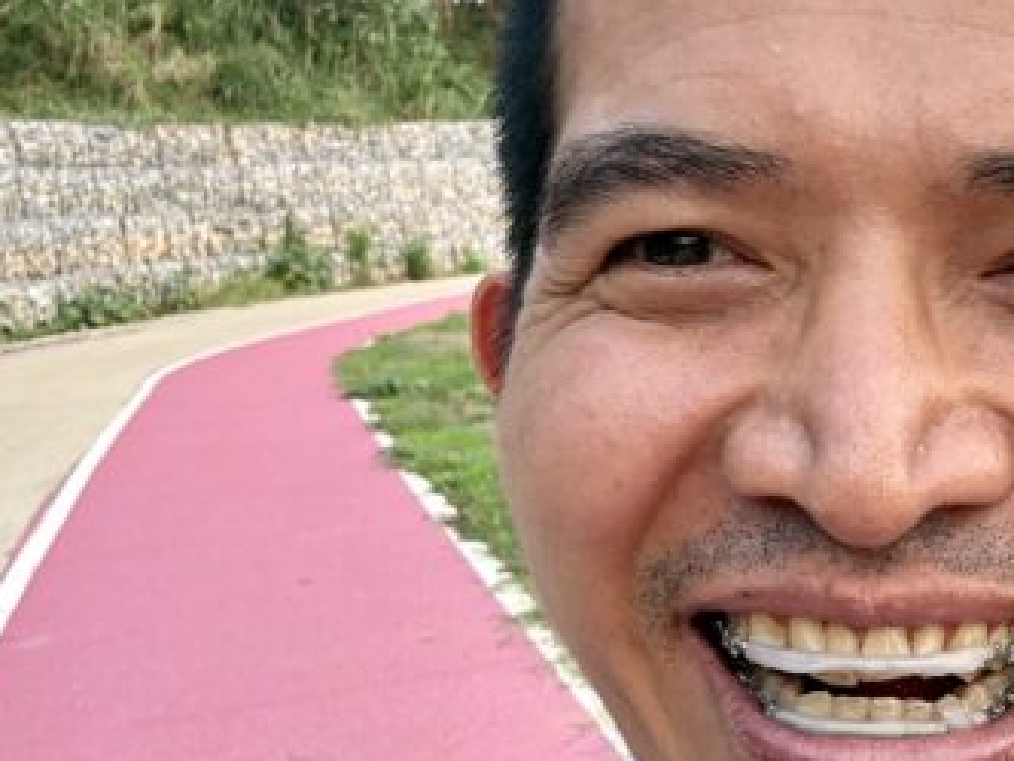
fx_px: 1553
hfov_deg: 33.8
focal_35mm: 53
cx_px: 950
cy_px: 524
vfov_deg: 27.3
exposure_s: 1/122
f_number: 1.9
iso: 40
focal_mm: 2.69
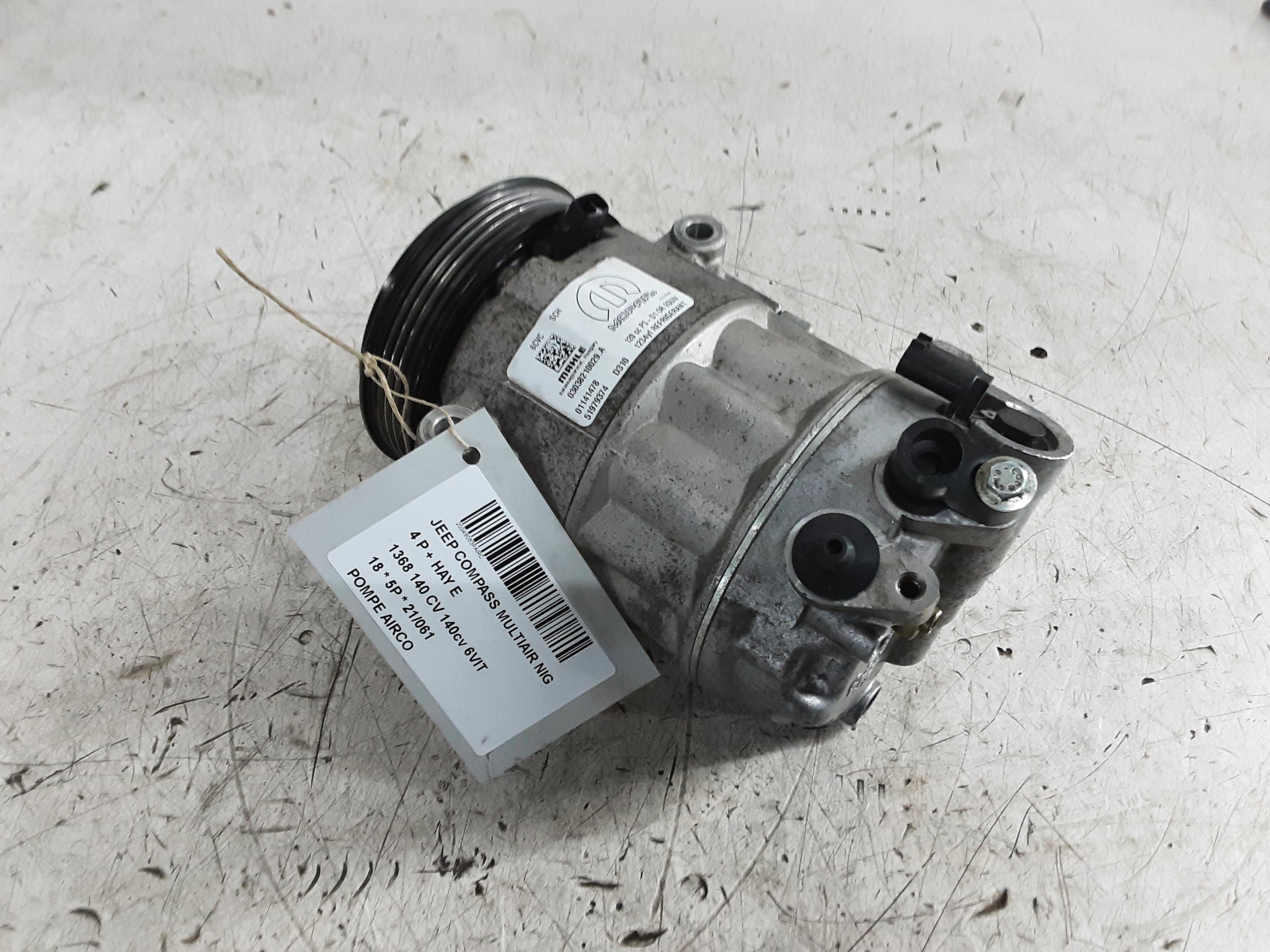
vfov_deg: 51.4
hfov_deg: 65.3
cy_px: 476
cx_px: 635
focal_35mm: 27
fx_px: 991
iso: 200
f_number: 1.9
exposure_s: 1/50
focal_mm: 2.91
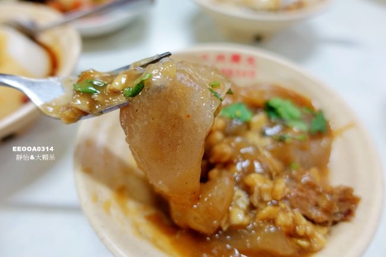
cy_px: 128
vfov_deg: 53.1
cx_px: 193
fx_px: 257
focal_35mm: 24
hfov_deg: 73.8
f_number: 1.8
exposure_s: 1/30
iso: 250
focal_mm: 8.8
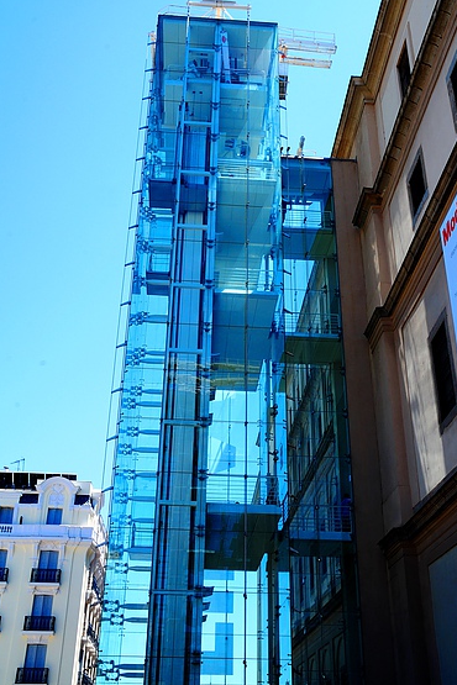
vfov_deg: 49.6
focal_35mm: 39
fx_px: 743
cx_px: 243
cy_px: 337
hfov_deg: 34.2
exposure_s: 1/30
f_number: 16
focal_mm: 24
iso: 100
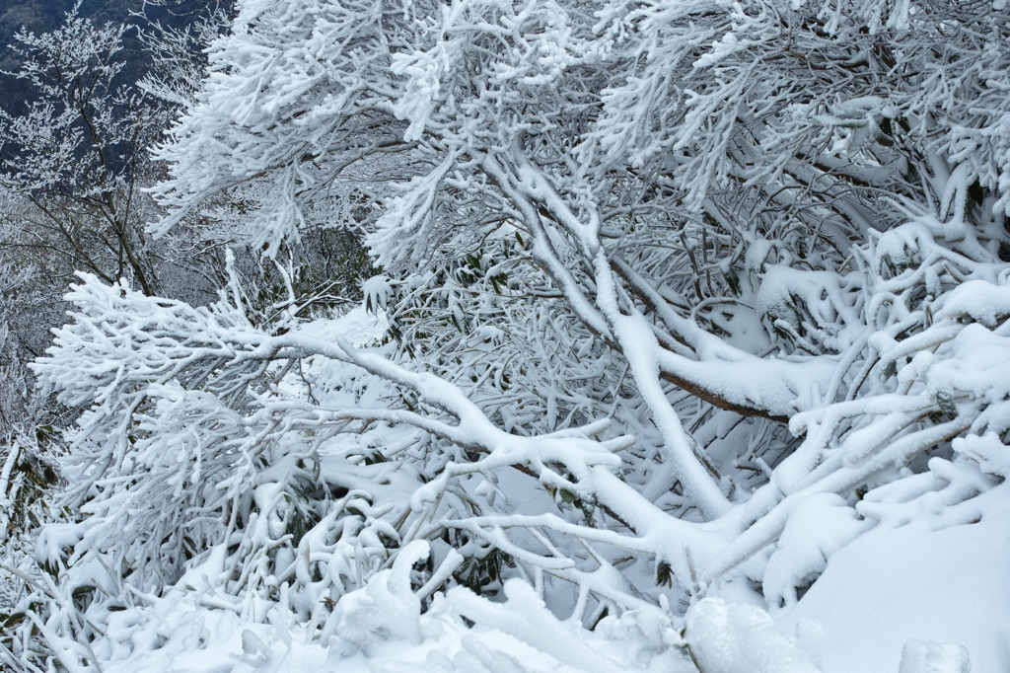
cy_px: 336
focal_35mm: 45
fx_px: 1262
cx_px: 505
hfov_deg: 43.6
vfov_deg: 29.8
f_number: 6.3
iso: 100
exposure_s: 1/400
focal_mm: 30
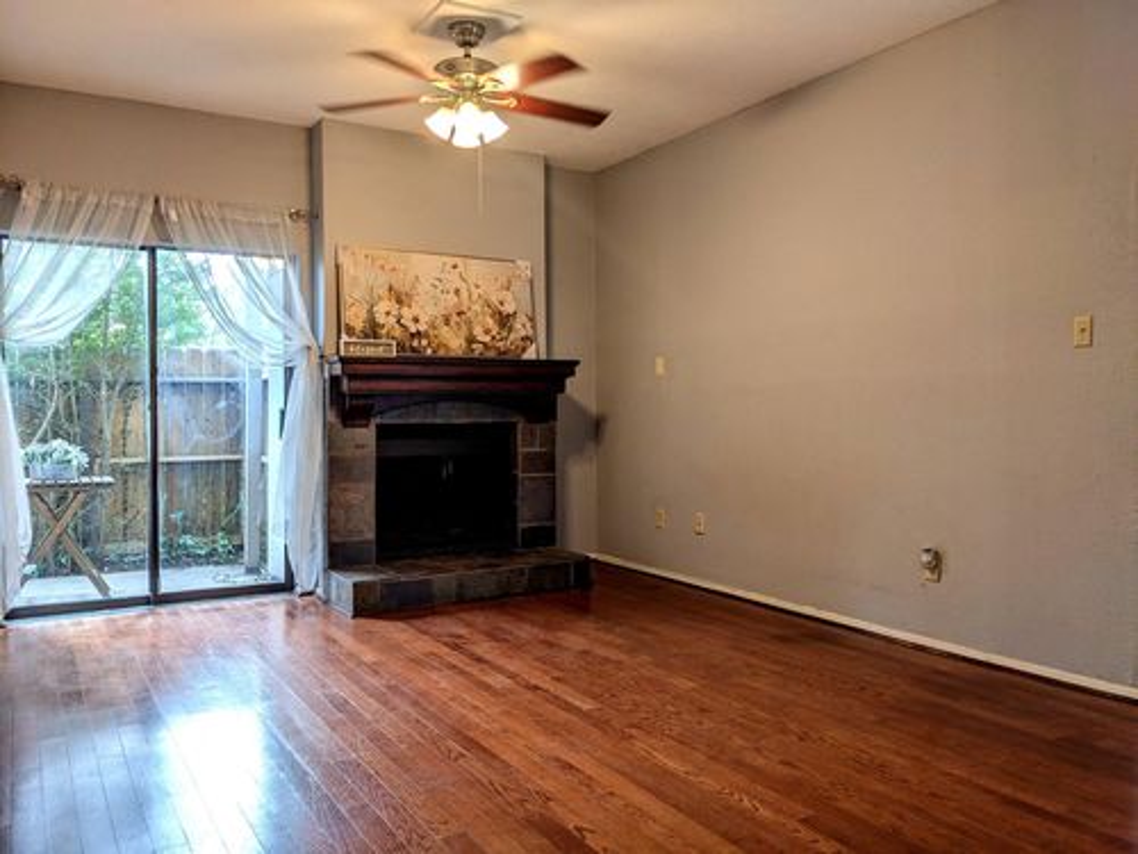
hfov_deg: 65.3
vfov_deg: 51.4
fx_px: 888
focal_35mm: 27
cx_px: 569
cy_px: 427
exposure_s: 1/40
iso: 35
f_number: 1.73
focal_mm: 4.38
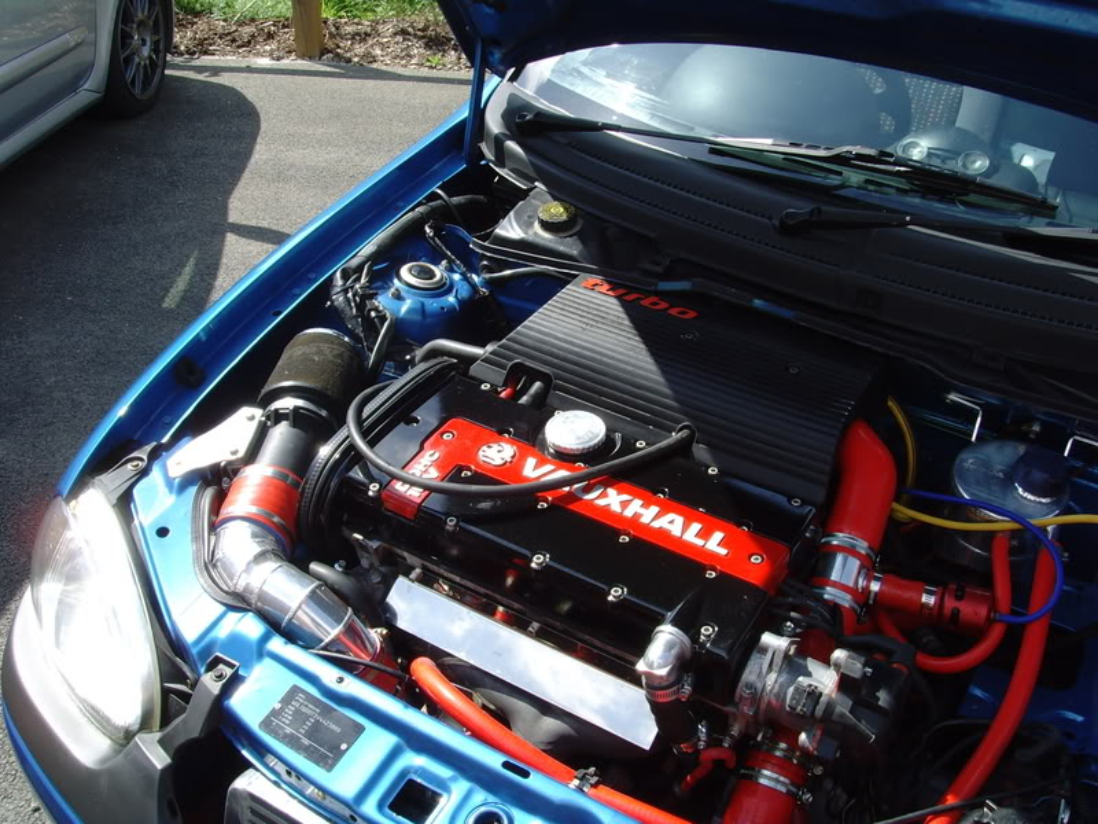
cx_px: 549
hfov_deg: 47.9
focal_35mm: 39
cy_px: 412
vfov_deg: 36.8
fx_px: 1237
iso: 80
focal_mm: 6.6
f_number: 6.3
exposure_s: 1/125
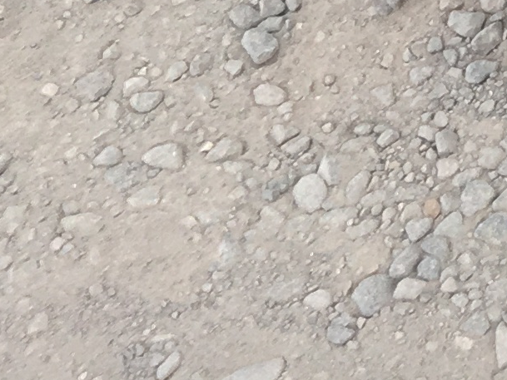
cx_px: 1501
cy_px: -852
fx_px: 2813
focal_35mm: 192
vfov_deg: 6.8
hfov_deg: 8.6
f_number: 2.2
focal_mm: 4.15
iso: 25
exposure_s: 1/192
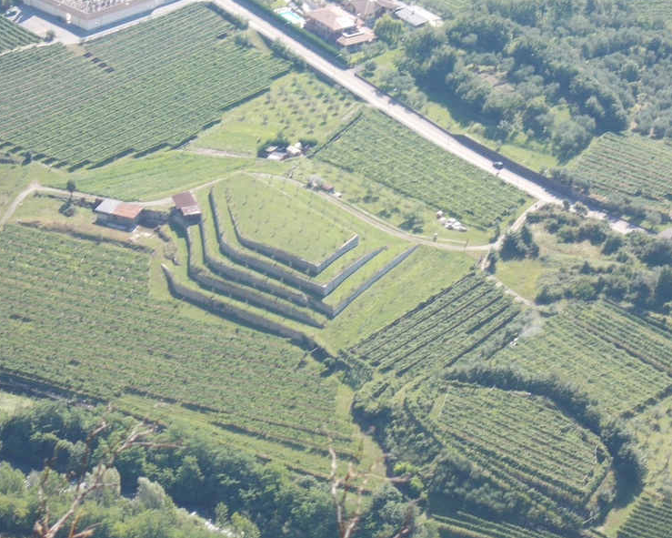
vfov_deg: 11.3
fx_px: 2704
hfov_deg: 14.2
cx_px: 339
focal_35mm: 136
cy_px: 269
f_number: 6.5
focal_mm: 23
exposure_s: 1/80
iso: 80
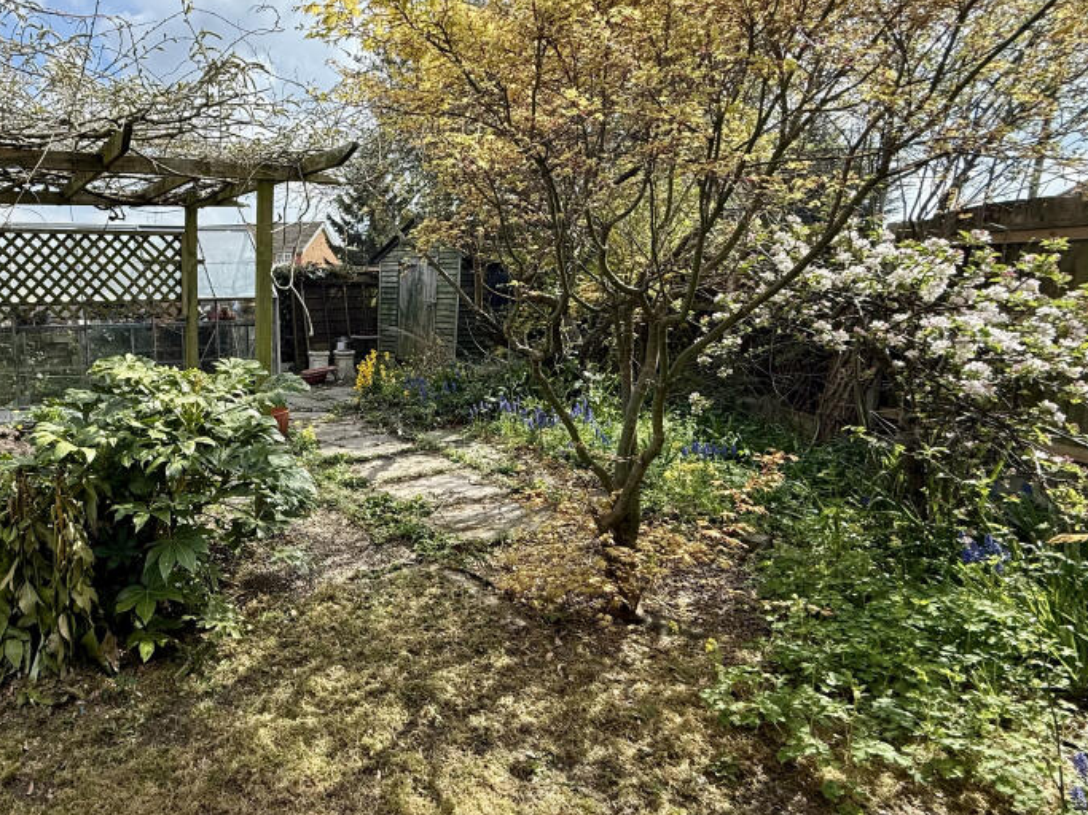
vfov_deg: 63.3
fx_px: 660
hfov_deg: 74.4
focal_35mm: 21
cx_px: 296
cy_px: 374
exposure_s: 1/734
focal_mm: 2.22
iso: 64
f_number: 2.2
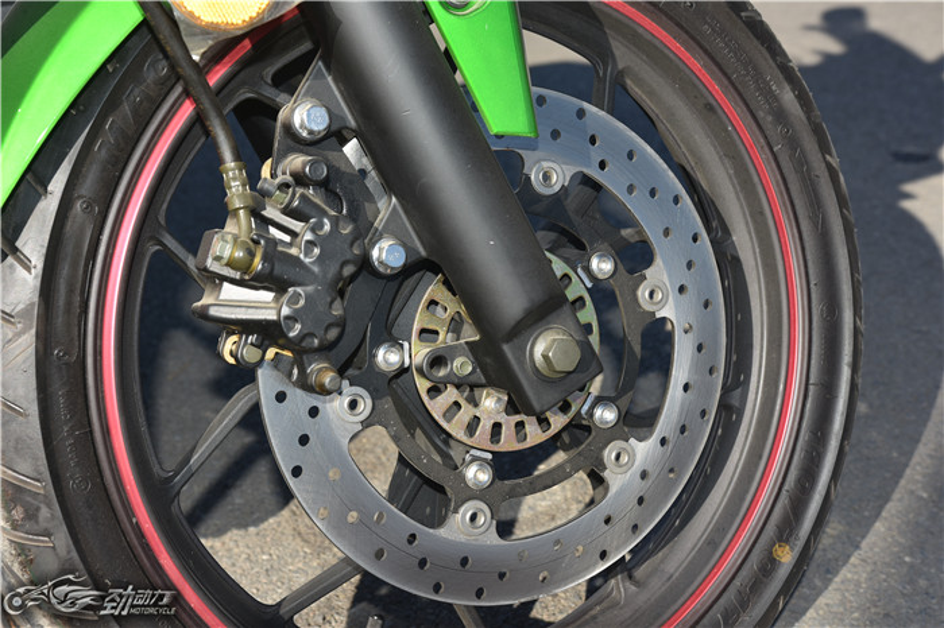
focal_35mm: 52
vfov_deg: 25.7
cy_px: 314
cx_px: 472
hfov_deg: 37.9
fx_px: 1376
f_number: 5.6
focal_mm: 35
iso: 100
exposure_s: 1/160
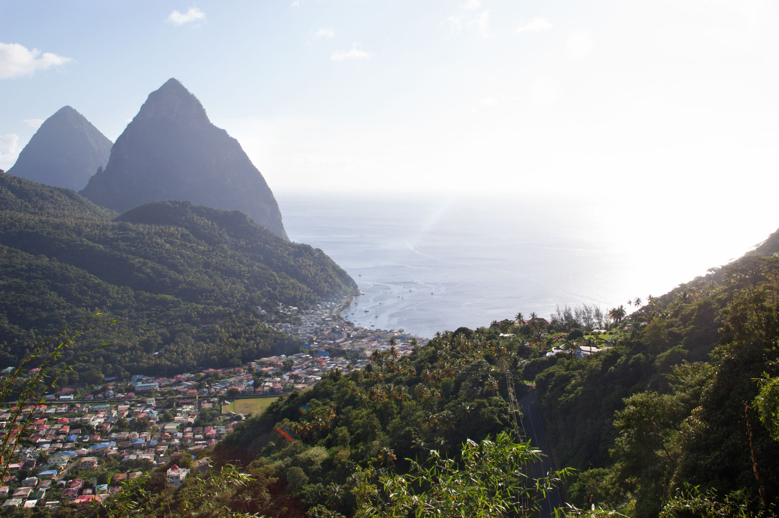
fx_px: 811
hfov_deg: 51.3
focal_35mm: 38
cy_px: 259
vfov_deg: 35.4
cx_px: 390
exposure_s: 1/400
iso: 200
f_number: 10
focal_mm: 25
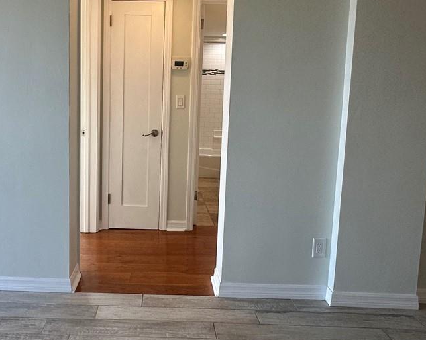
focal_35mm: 34
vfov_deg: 43.2
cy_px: 143
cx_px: 146
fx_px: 429
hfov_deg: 52.0
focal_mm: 2.22
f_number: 2.2
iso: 80
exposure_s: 1/120
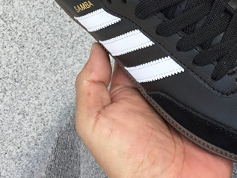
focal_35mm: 88
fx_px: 603
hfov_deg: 21.9
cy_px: 9
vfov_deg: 16.5
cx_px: 197
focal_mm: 3.3
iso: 25
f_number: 2.4
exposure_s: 1/267
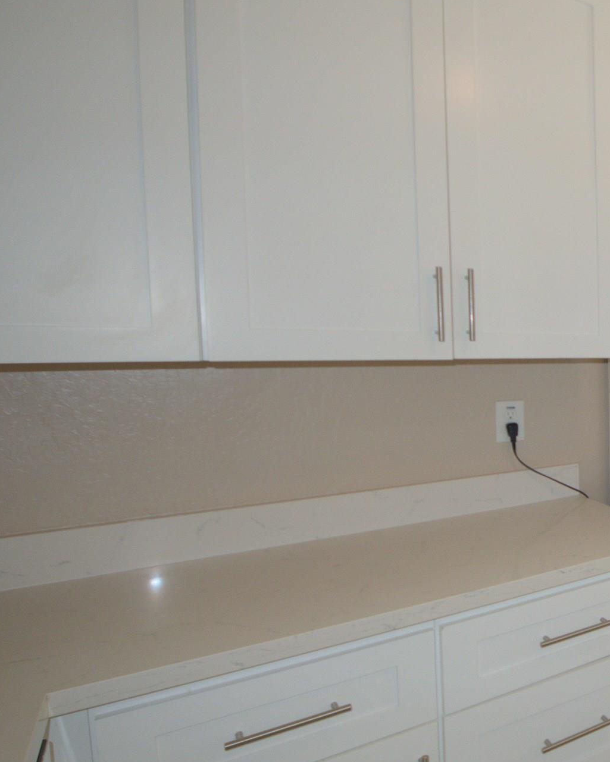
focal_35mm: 27
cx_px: 842
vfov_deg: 64.1
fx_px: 609
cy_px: 388
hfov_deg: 33.3
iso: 180
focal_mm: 8
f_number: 4.5
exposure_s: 1/250
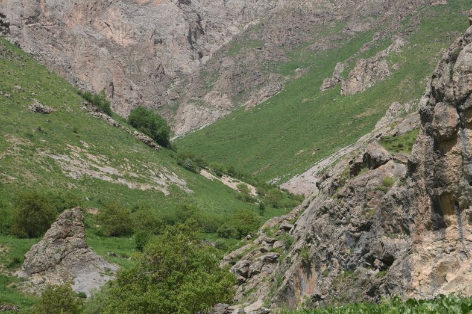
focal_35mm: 83
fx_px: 1088
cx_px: 274
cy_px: 87
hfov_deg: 24.4
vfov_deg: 16.4
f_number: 14
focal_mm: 50
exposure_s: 1/125
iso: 125
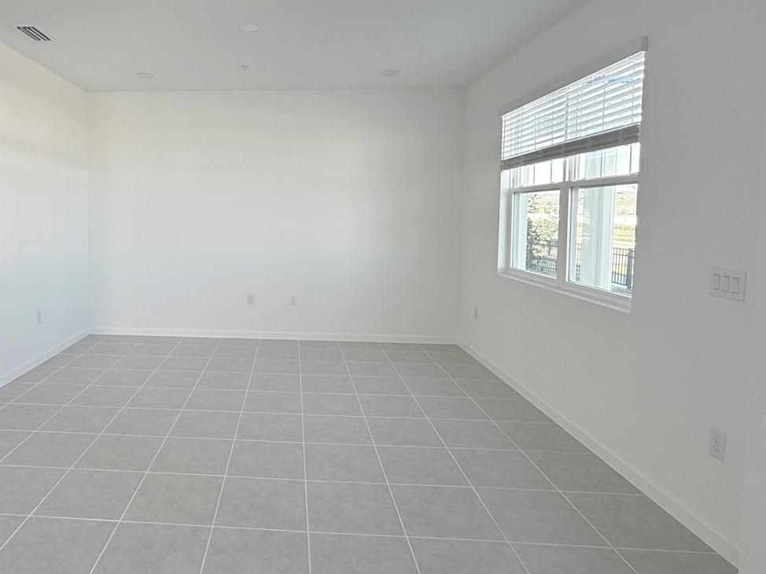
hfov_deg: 71.8
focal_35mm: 23
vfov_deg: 58.5
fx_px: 509
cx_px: 258
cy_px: 240
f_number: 2.2
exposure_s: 1/100
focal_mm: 2.22
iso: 64
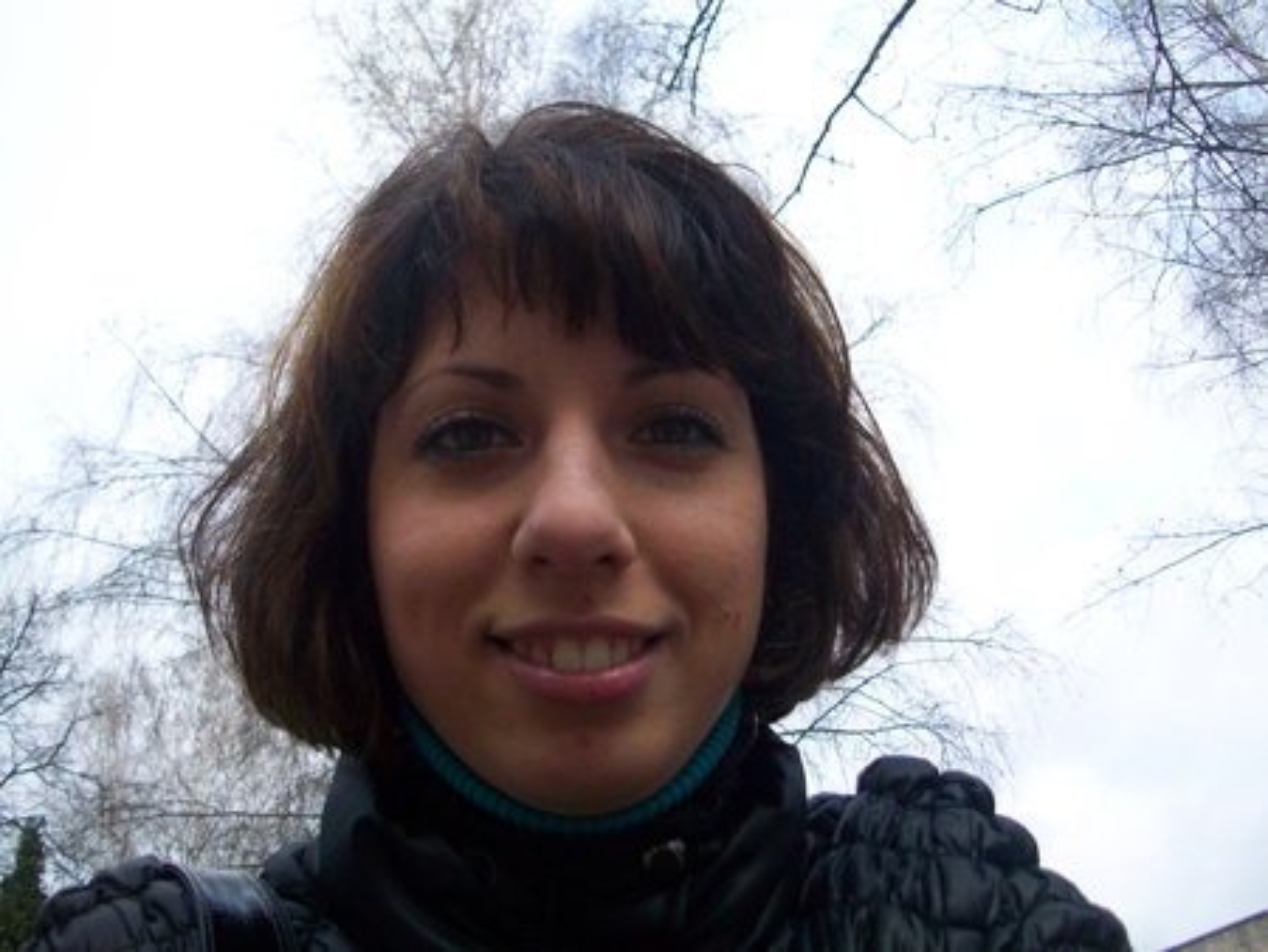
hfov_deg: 53.9
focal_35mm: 34
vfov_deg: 41.8
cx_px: 634
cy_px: 476
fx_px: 1246
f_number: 2.8
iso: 80
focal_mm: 5.7
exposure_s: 1/227
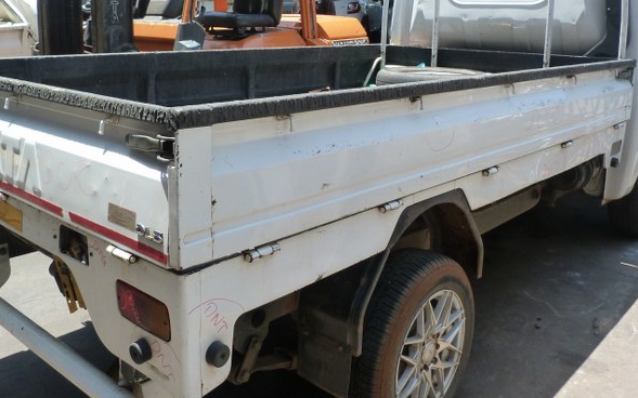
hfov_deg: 54.0
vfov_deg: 34.9
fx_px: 626
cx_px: 318
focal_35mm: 36
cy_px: 123
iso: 125
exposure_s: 1/200
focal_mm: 4.5
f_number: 4
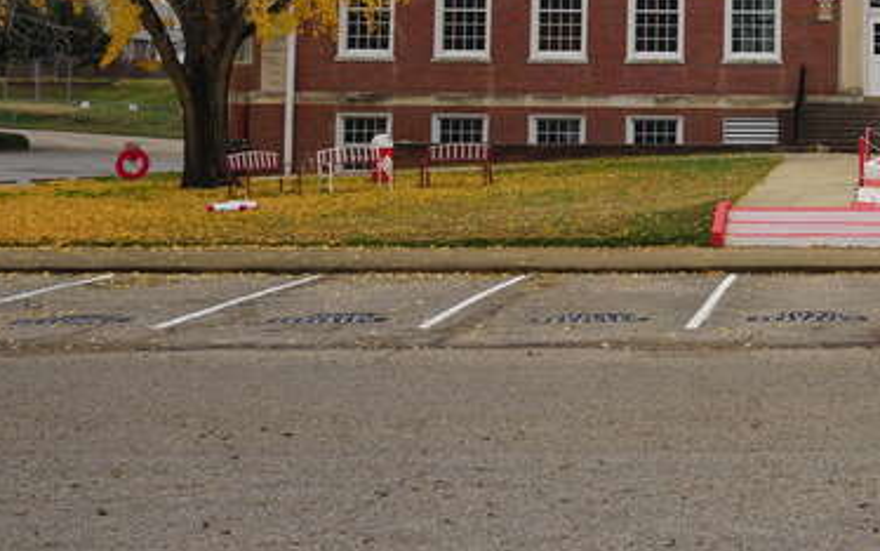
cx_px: 882
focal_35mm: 69
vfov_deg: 18.3
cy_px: -31
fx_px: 1655
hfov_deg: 28.0
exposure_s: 1/80
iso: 100
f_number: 6.3
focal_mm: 22
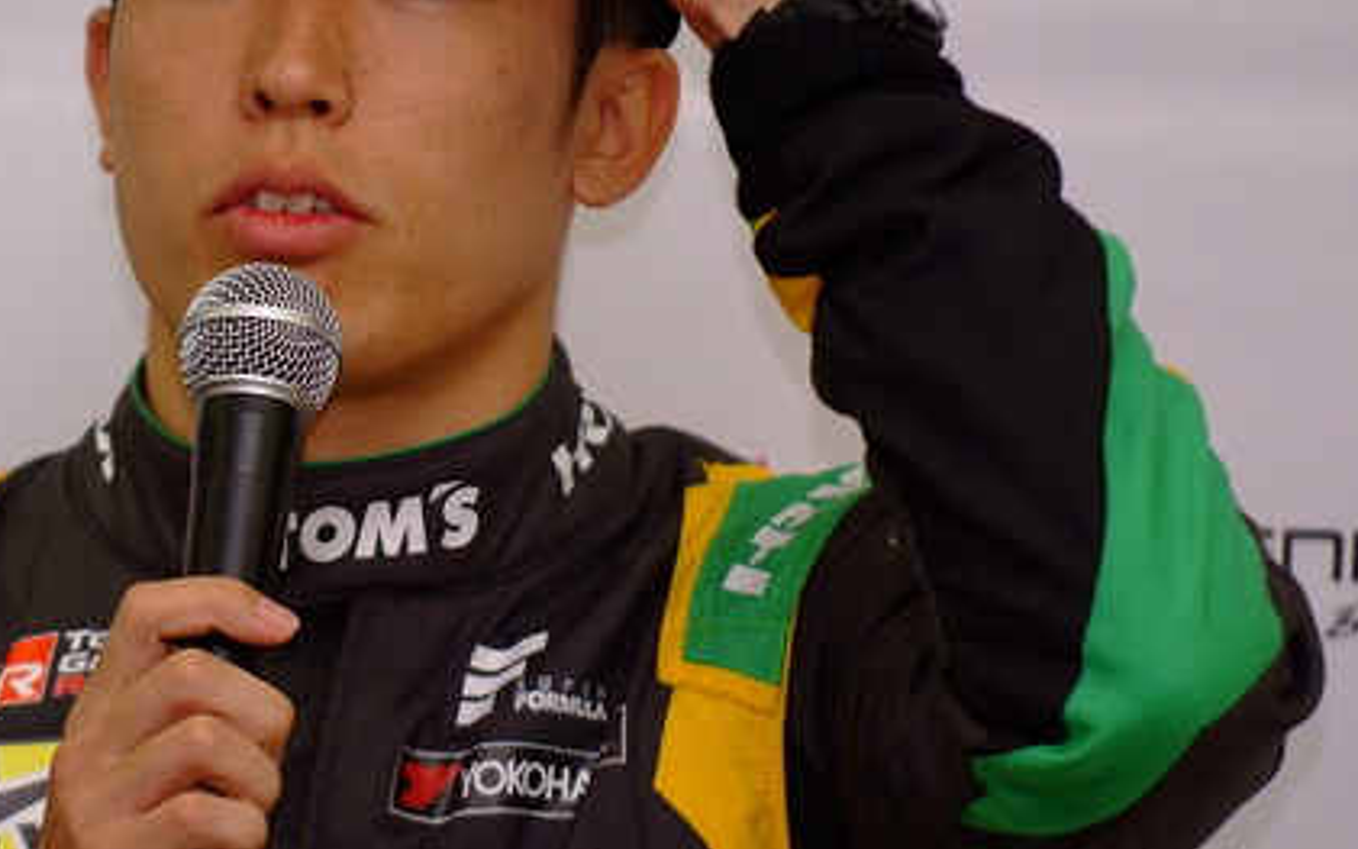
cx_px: 342
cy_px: 307
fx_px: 18391
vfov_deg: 2.6
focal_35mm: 497
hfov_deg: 4.2
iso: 400
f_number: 2.8
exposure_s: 1/250
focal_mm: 190
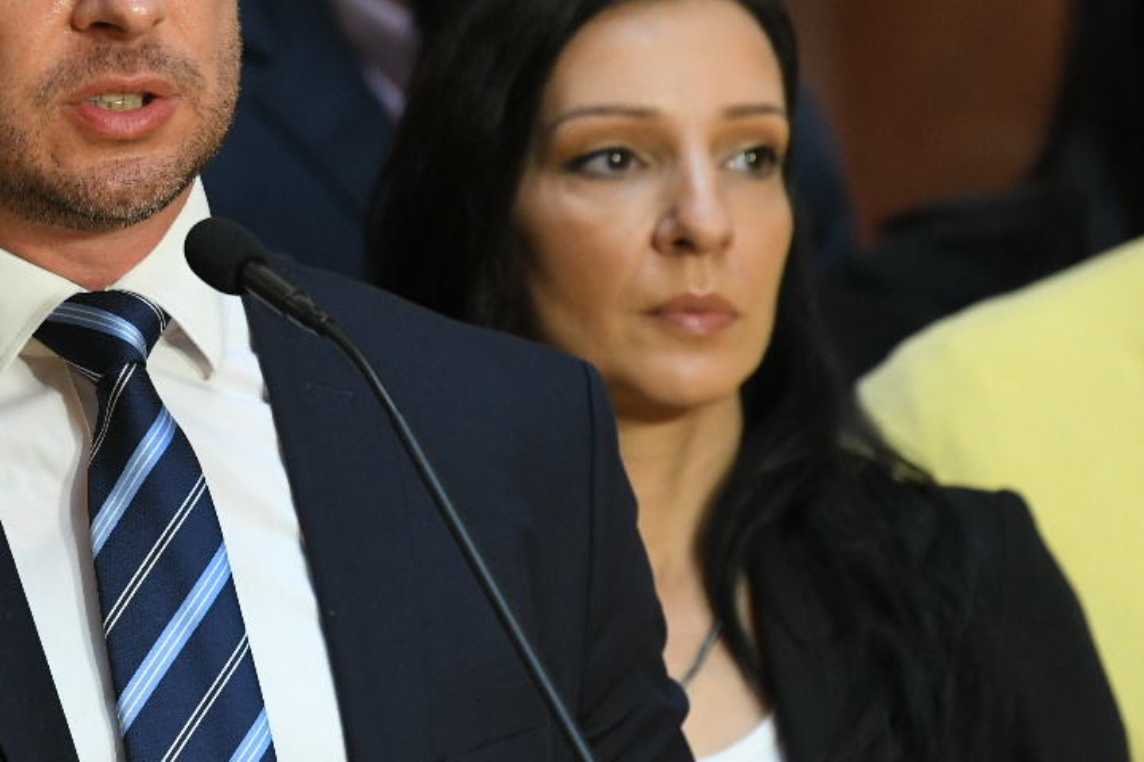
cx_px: 105
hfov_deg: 4.9
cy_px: 145
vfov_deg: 3.3
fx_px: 13247
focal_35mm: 417
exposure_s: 1/400
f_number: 4
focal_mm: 185
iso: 3200
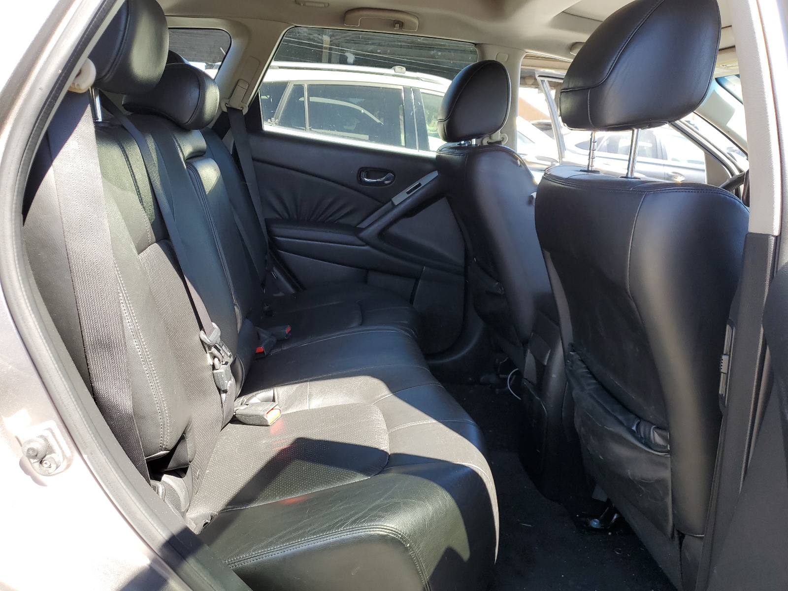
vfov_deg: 53.1
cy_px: 296
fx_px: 592
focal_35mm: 26
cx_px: 394
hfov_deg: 67.3
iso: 50
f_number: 1.5
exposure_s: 1/238
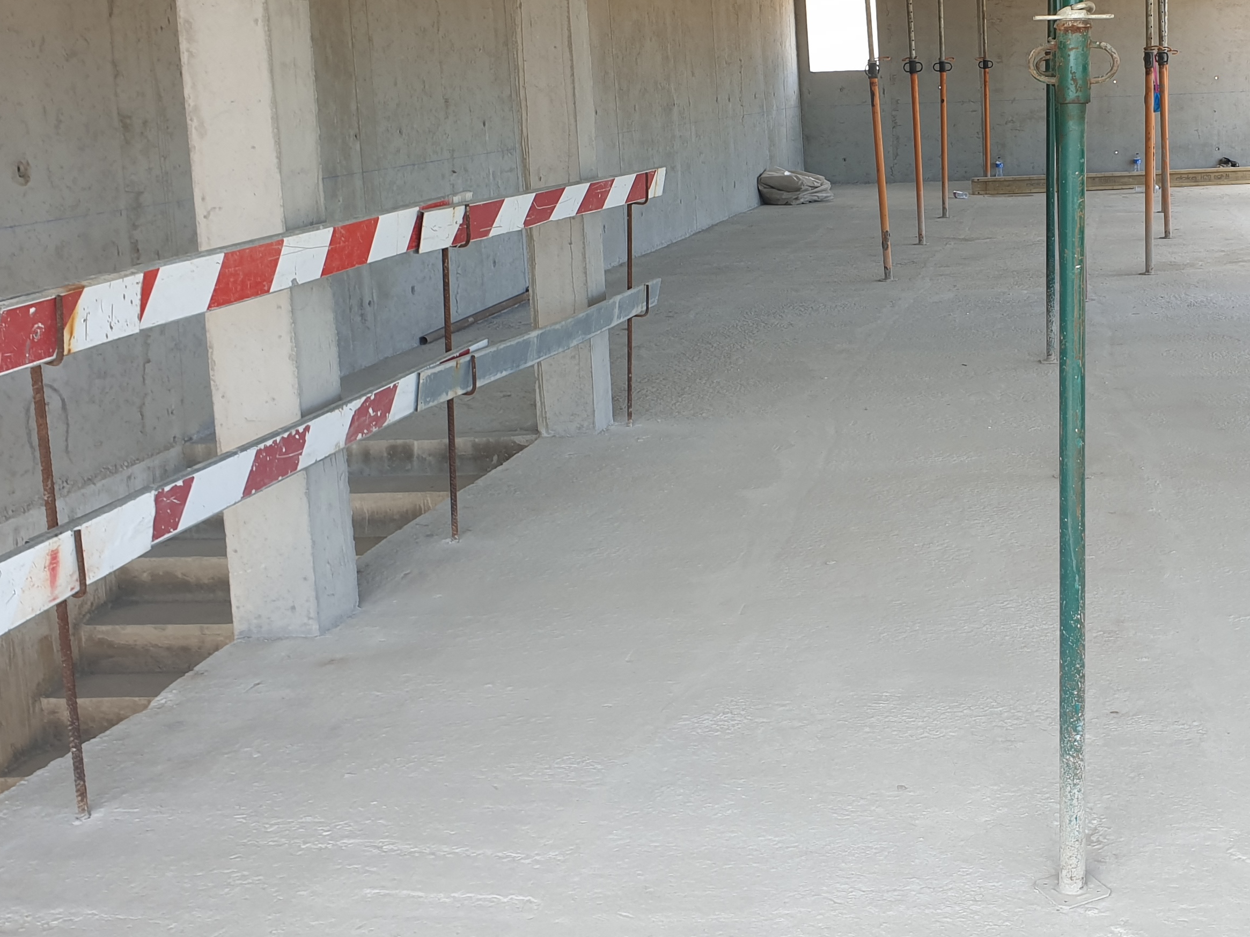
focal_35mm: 45
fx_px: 1625
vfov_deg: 31.6
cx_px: 984
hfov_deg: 40.5
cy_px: 241
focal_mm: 4.3
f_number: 2.4
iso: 50
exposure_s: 1/120
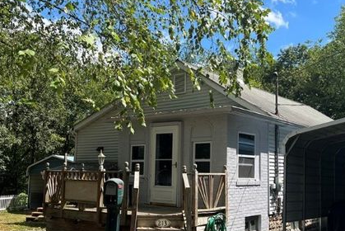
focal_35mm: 43
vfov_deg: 31.2
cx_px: 192
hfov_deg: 45.3
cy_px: 132
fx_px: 412
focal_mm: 5.7
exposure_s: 1/2632
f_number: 1.5
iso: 50
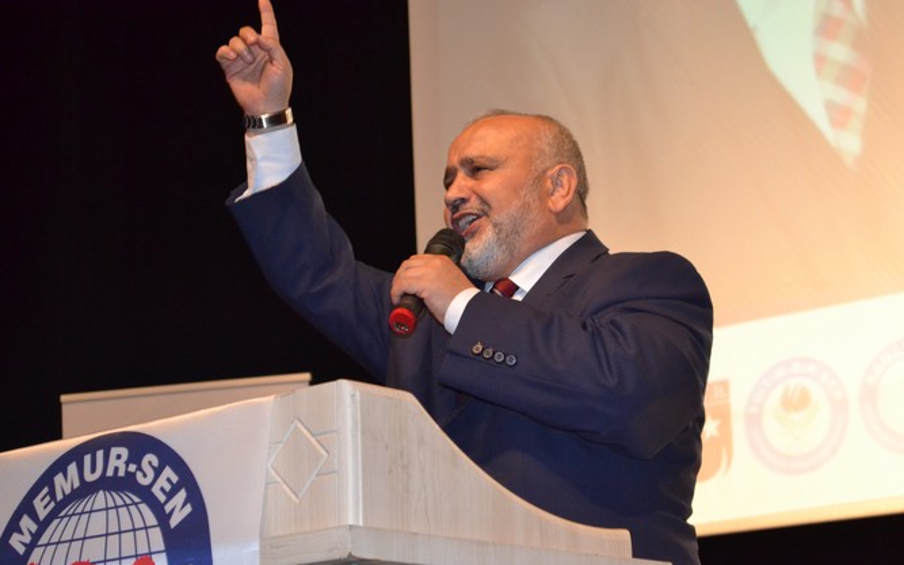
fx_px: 2082
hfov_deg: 24.5
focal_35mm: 85
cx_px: 451
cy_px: 295
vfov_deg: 15.5
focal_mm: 55
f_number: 5.6
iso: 3200
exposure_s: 1/60
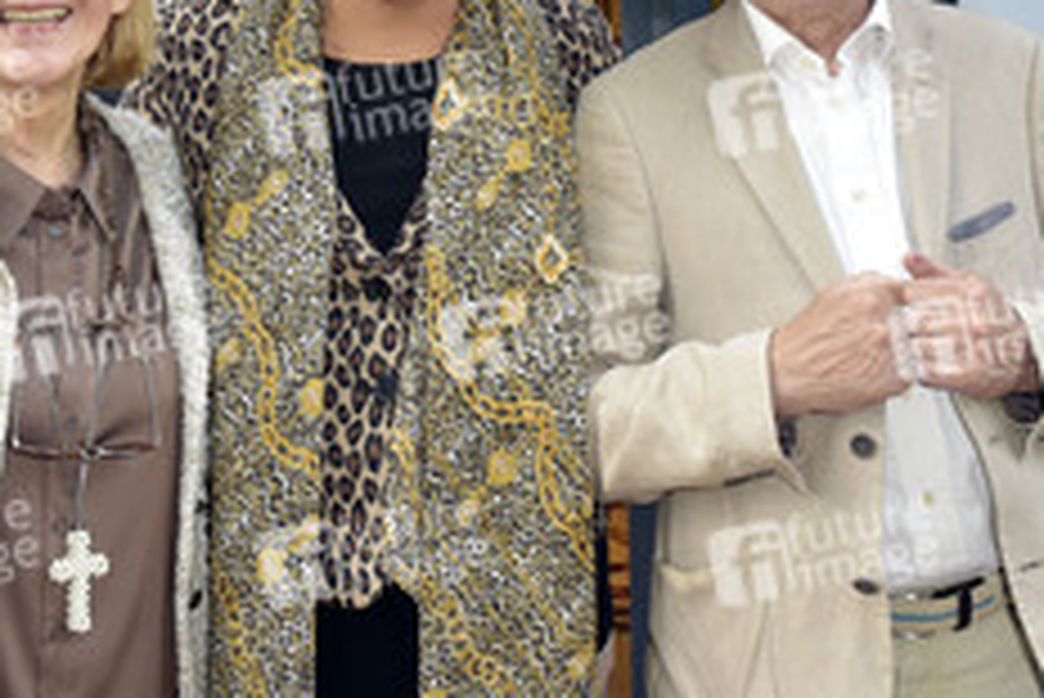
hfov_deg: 30.4
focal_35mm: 66
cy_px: 216
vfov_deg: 20.5
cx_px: 434
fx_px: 1915
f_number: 5.6
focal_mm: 34
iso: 800
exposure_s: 1/200
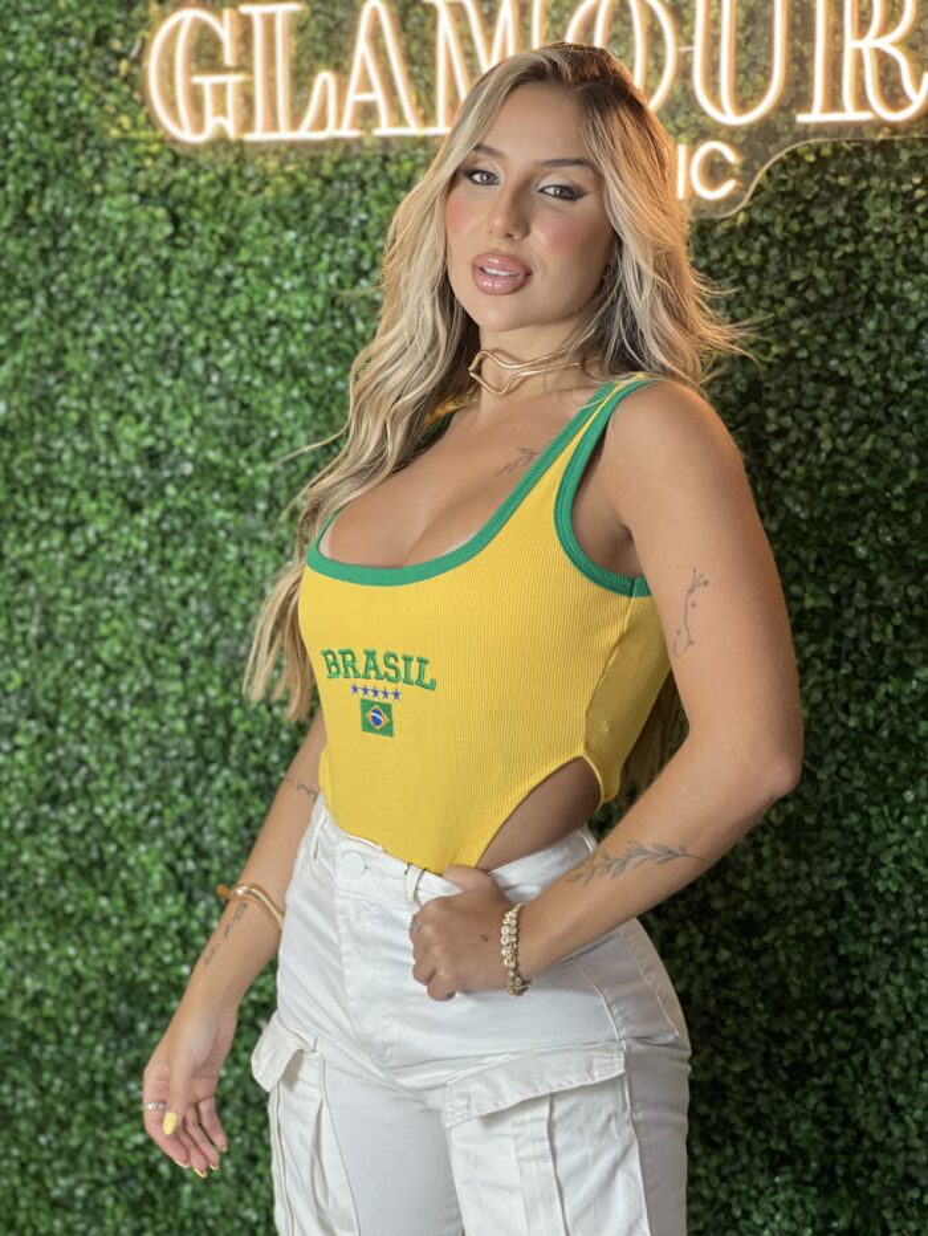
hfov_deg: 19.1
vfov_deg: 25.3
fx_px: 2752
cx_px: 464
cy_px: 618
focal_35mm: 77
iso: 200
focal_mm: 9
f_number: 2.8
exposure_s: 1/120
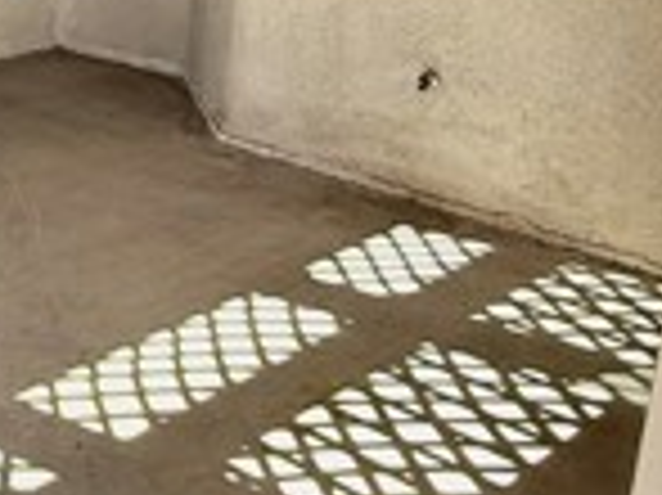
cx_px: -176
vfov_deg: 23.1
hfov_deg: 27.1
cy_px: 4
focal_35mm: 61
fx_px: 1166
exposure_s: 1/250
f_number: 2.2
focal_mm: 2.22
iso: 64
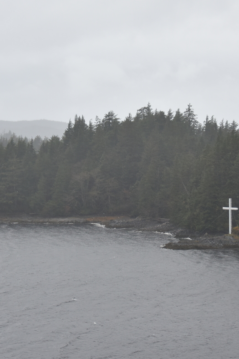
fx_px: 1166
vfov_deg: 17.5
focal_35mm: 117
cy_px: 182
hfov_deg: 11.7
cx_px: 133
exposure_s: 1/160
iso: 1000
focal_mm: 72
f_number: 5
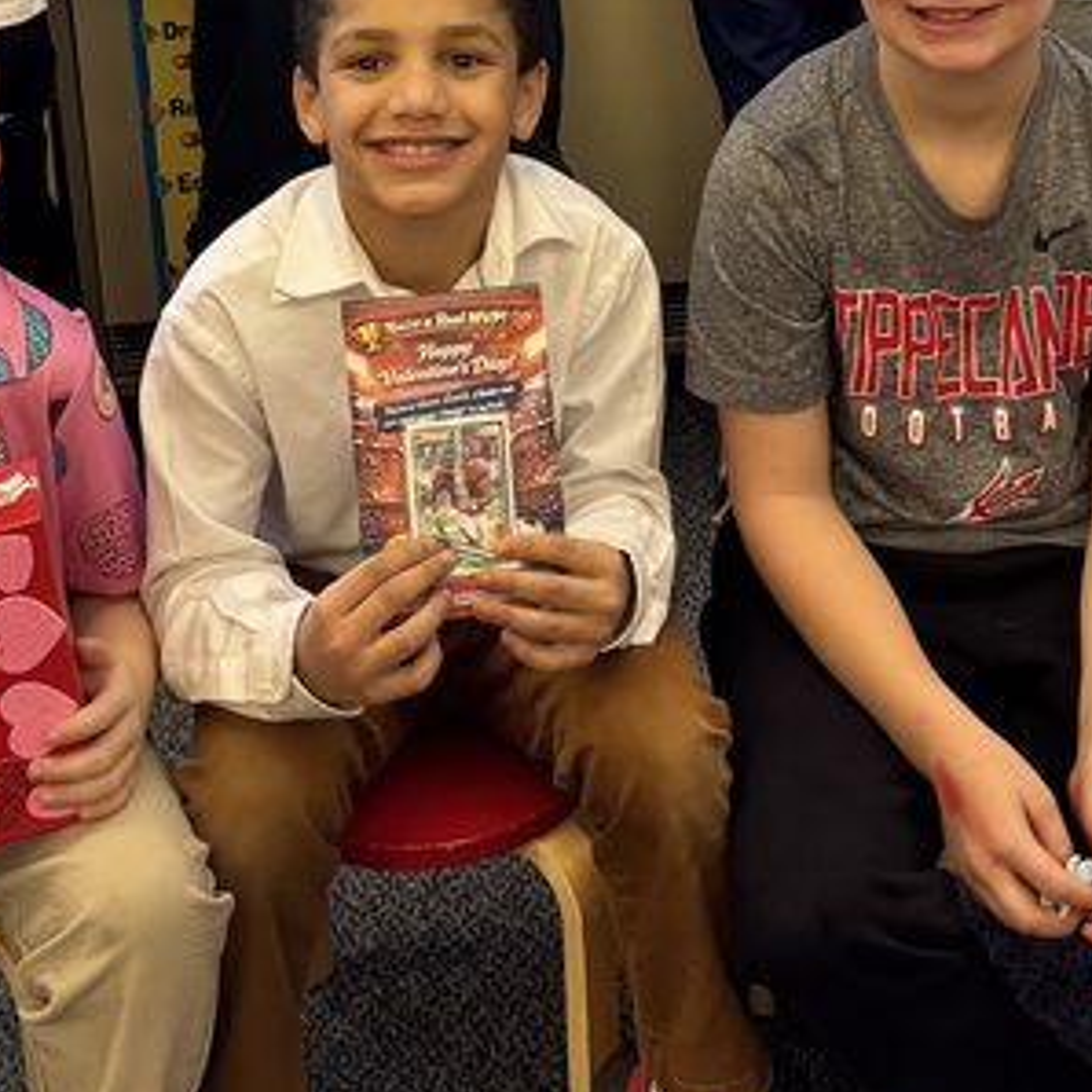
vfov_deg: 21.9
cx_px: 594
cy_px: -213
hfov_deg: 23.7
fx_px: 2605
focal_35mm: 73
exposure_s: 1/60
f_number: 1.78
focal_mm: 6.76
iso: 160
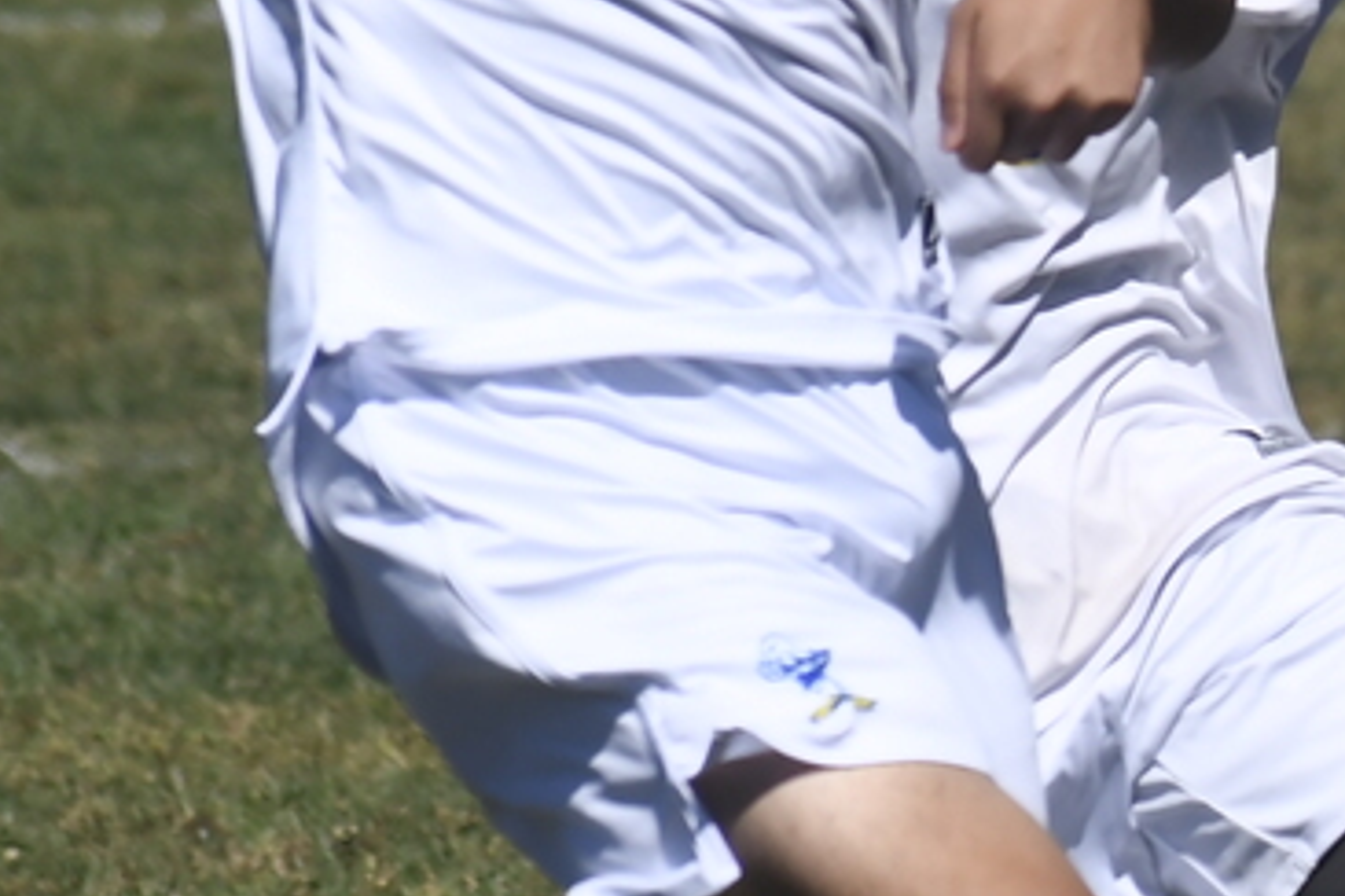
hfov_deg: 2.2
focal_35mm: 952
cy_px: 382
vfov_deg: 1.4
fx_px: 35565
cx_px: 2040
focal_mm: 155
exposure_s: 1/3200
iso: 400
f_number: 7.1
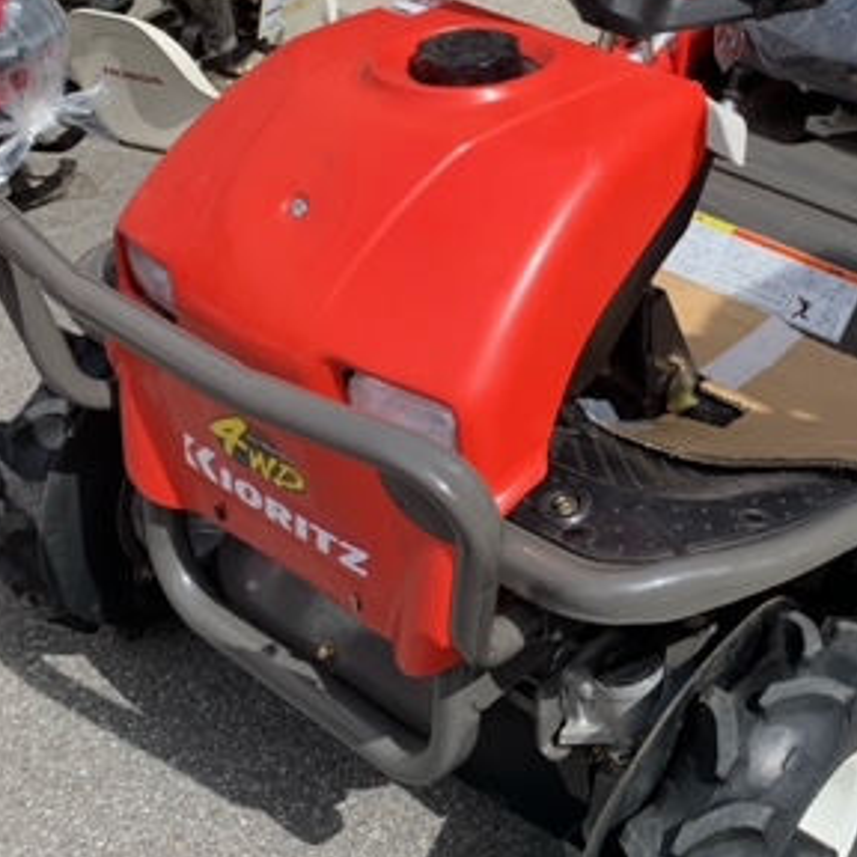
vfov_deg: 33.3
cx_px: 786
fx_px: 1428
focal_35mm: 51
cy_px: 342
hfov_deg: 31.7
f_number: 1.8
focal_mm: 4.25
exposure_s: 1/1235
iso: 25
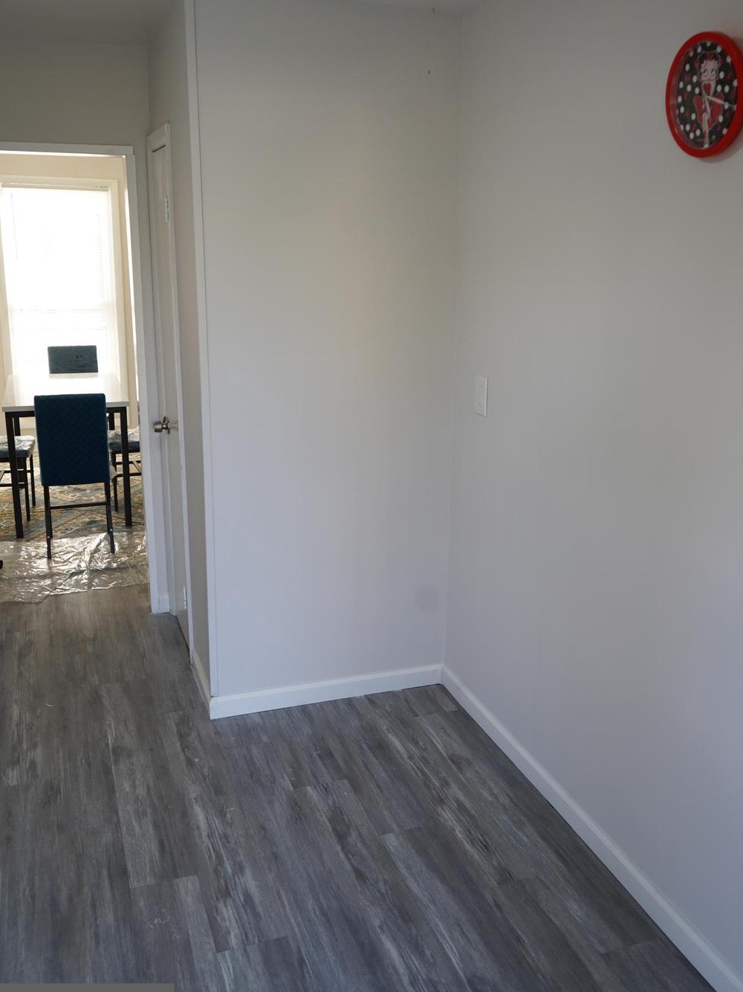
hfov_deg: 45.4
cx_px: 369
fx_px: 887
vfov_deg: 58.3
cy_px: 473
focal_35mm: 31
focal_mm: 28
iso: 500
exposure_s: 1/160
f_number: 4
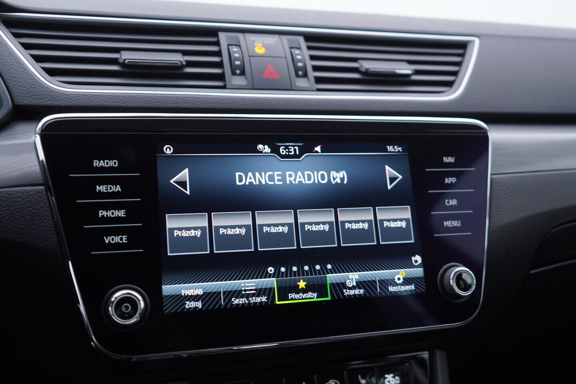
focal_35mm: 36
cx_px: 288
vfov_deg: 36.9
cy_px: 192
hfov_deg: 53.1
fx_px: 576
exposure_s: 1/40
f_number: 3.2
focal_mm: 24
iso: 125
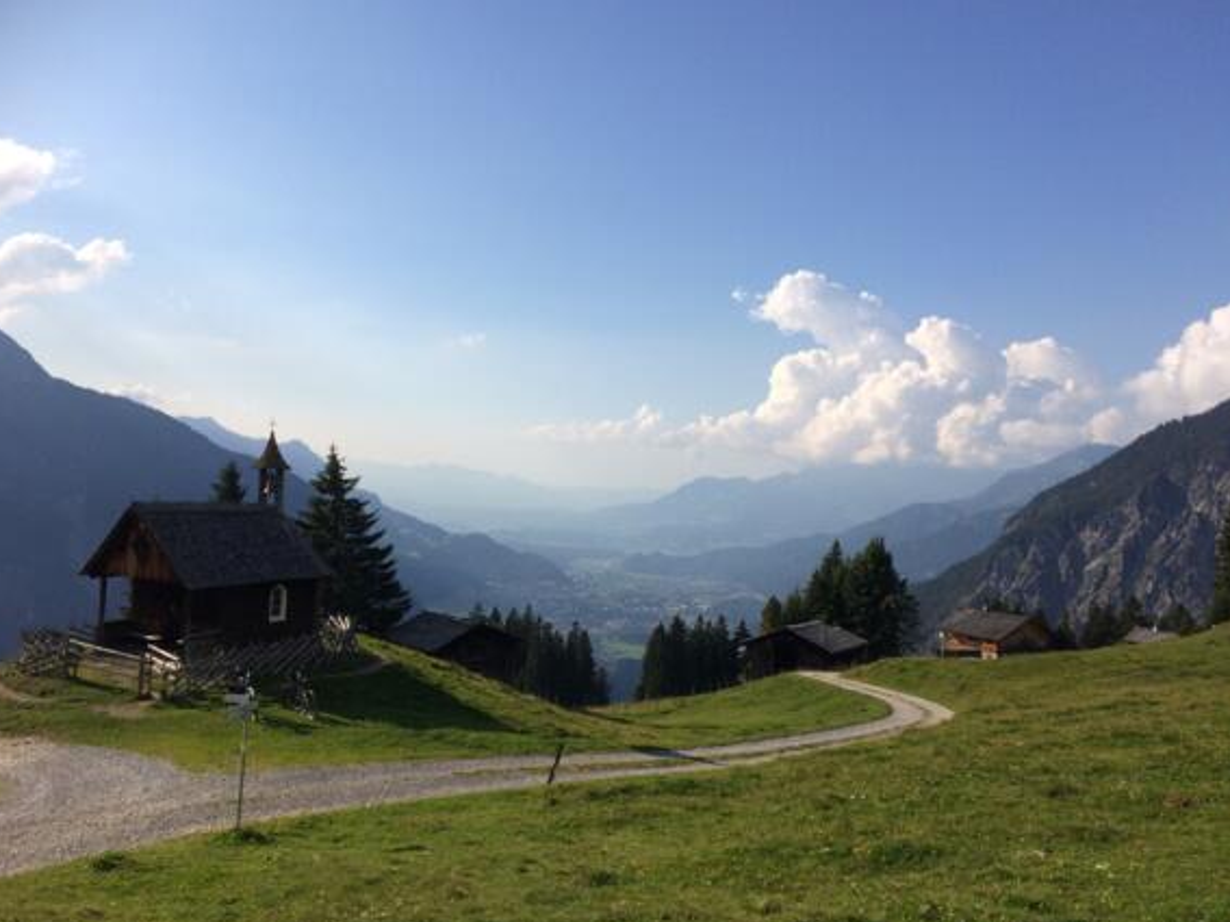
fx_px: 1066
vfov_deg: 46.8
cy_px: 460
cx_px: 602
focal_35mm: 30
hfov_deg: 60.0
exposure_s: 1/3425
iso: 32
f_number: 2.2
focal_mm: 4.15
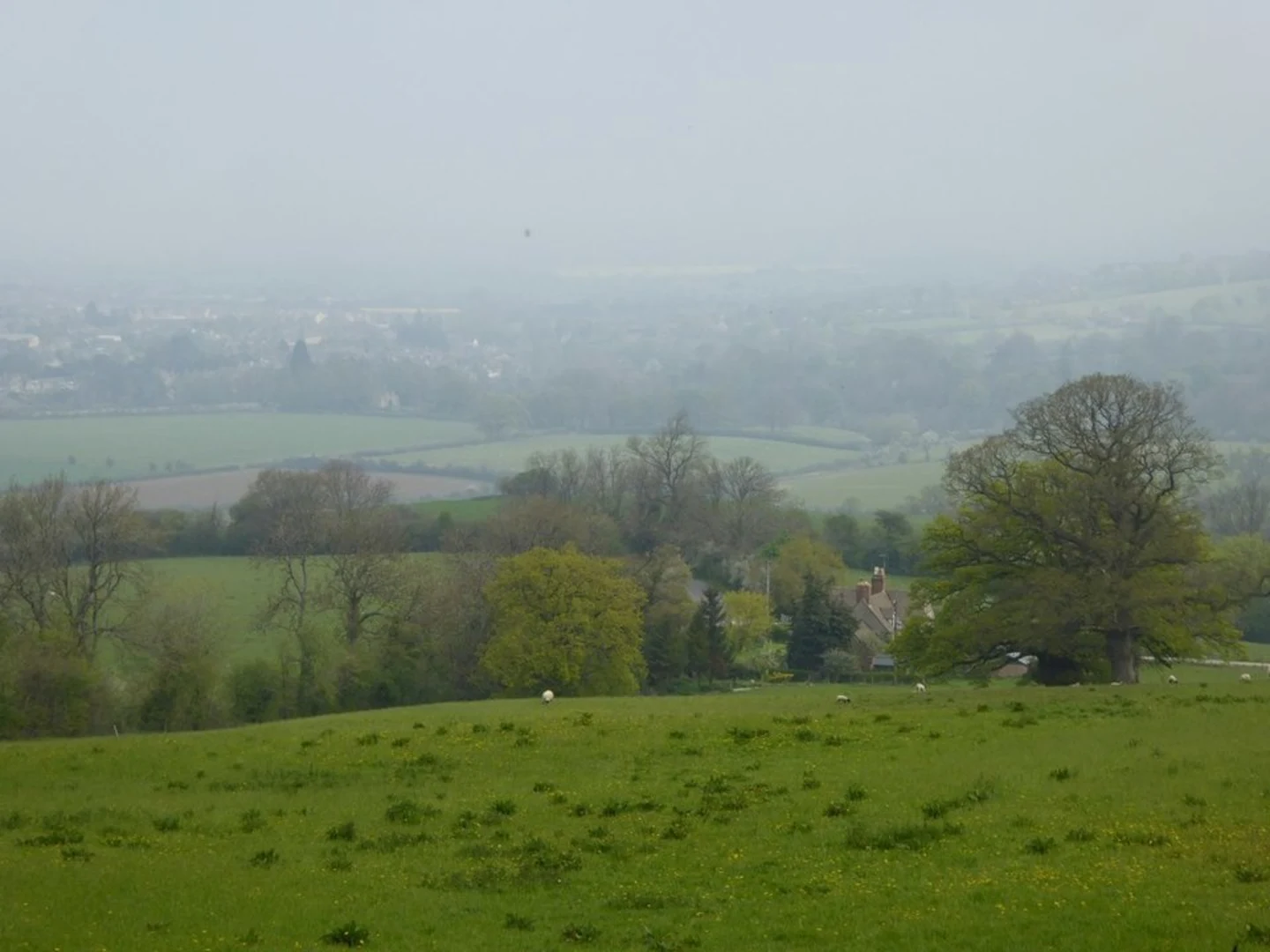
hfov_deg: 20.0
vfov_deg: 15.1
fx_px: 3595
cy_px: 476
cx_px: 635
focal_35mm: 98
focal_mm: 16.1
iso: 100
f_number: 4.9
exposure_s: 1/320
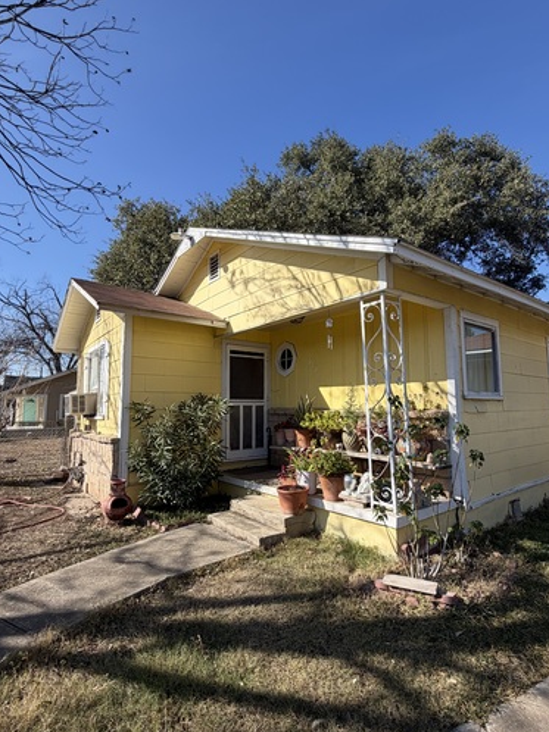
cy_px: 375
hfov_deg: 71.5
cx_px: 283
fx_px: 381
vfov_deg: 87.8
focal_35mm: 18
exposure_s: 1/770
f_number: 2.2
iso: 32
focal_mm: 2.22
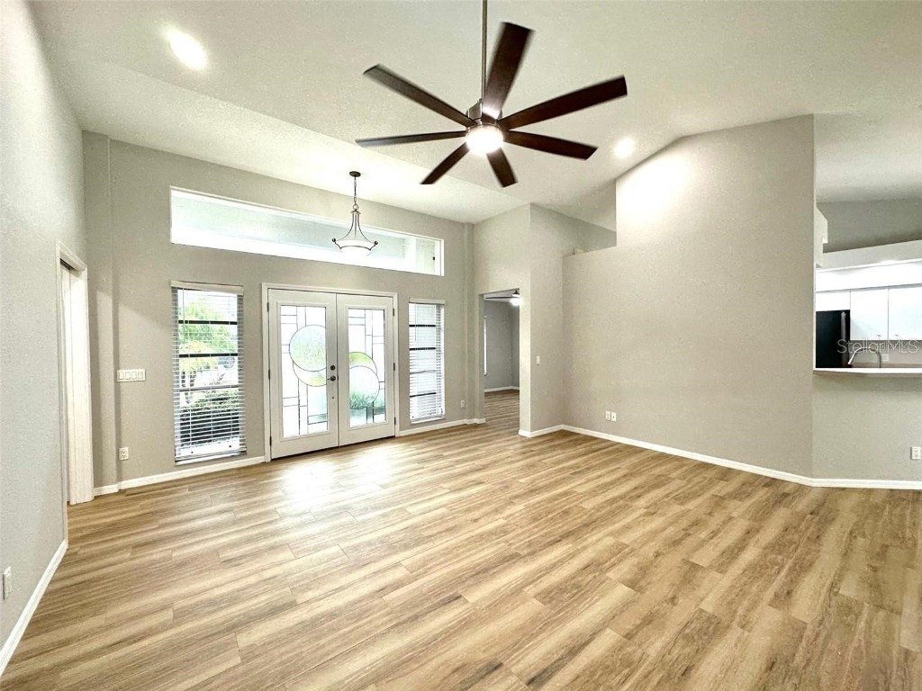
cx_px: 461
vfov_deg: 85.7
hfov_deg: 102.1
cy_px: 346
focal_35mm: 14
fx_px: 373
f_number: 2.2
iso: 160
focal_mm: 2.22
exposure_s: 1/120
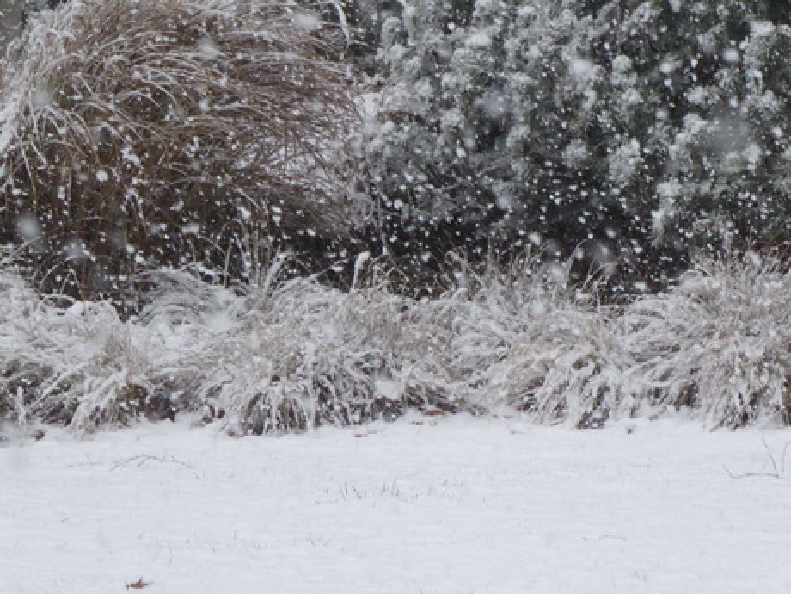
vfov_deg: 3.6
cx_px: 396
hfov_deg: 4.8
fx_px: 9460
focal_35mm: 414
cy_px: 297
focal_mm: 66.8
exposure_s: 1/400
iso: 1000
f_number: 6
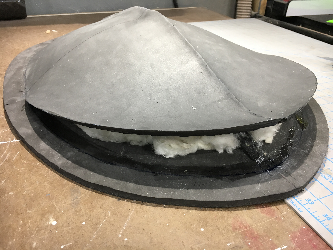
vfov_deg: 48.2
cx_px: 166
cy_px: 125
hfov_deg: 61.7
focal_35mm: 29
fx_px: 279
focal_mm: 4.15
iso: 50
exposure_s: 1/30
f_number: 2.2
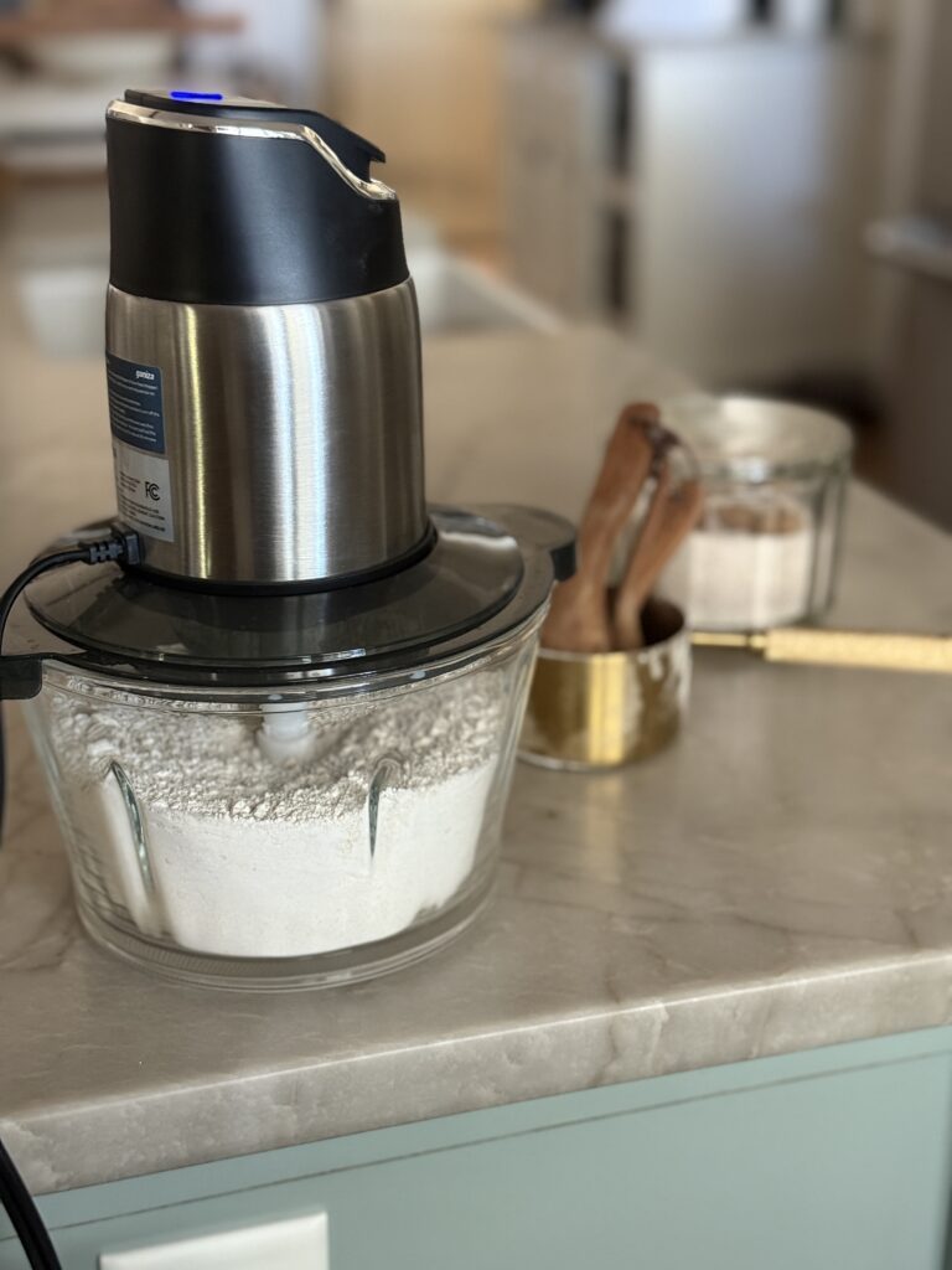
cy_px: 635
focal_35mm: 48
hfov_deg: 30.3
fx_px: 1760
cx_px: 476
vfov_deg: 39.7
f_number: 1.78
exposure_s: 1/37
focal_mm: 6.76
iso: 500
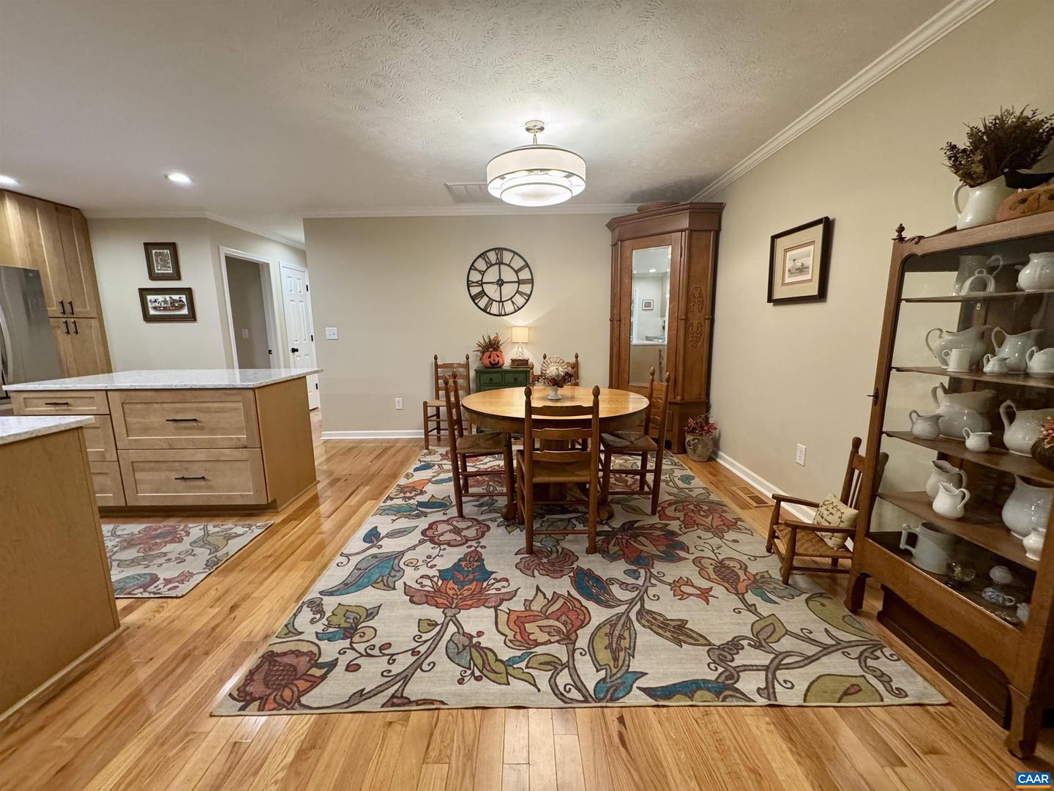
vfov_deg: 85.7
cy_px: 396
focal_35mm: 14
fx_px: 426
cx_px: 527
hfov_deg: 102.1
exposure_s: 1/60
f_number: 2.2
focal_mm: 2.22
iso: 400
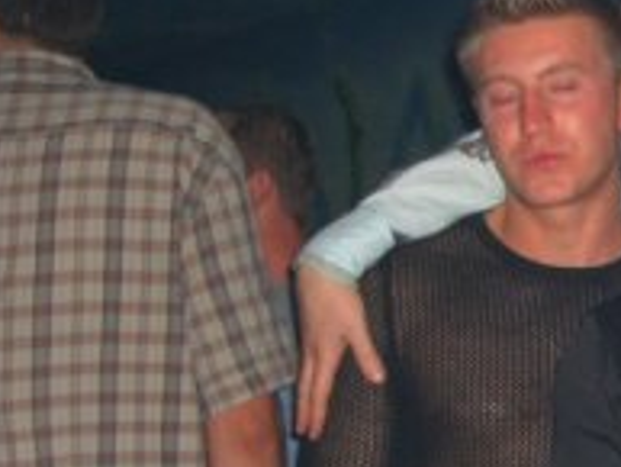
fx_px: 2118
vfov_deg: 12.6
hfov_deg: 16.0
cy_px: 248
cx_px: 750
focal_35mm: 118
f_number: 2.8
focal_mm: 7.9
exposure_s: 1/60
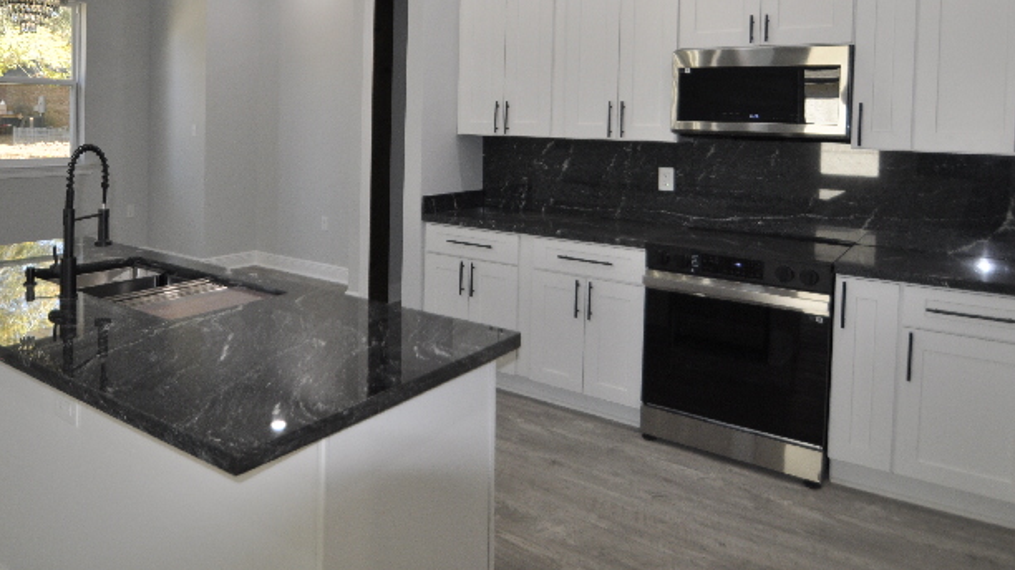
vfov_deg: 41.9
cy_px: 133
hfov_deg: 70.2
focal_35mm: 27
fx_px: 718
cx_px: 444
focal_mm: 13
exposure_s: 1/125
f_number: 4
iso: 400
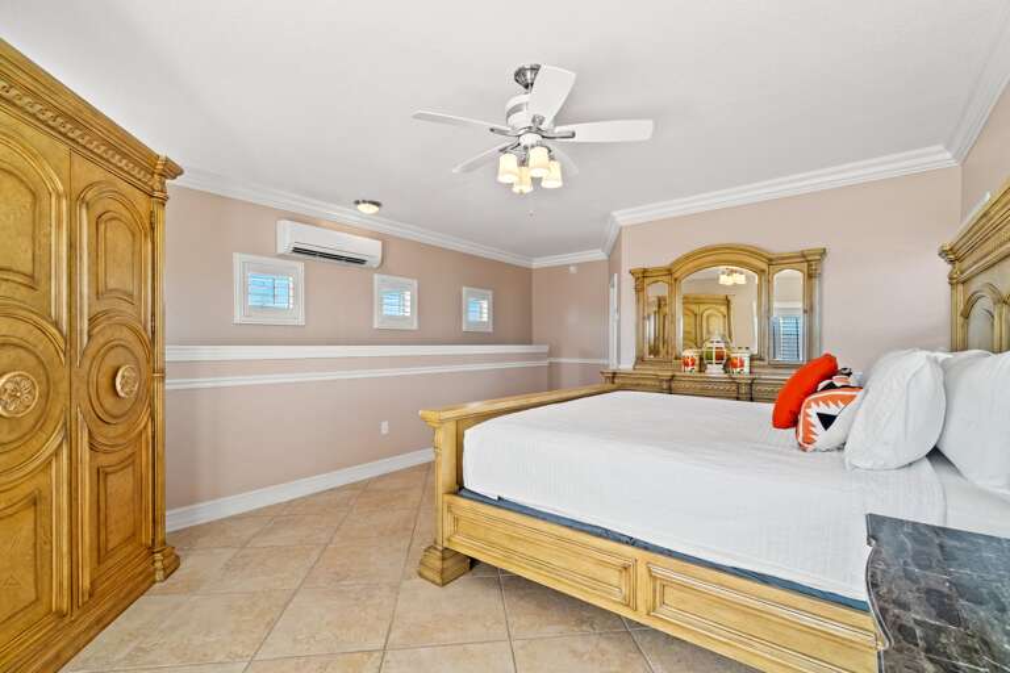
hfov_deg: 100.4
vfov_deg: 77.3
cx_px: 505
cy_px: 336
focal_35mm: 15
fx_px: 421
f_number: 8
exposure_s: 1/10
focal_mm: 10
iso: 800
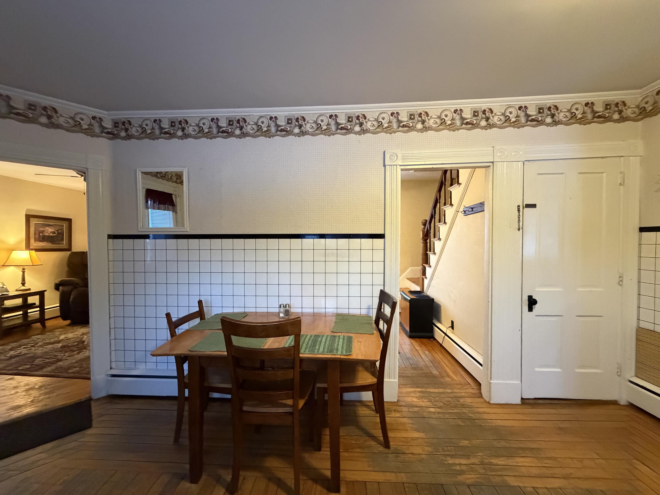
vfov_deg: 85.7
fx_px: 267
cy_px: 248
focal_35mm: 14
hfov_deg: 102.1
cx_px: 330
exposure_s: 1/60
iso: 1000
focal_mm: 2.22
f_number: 2.2
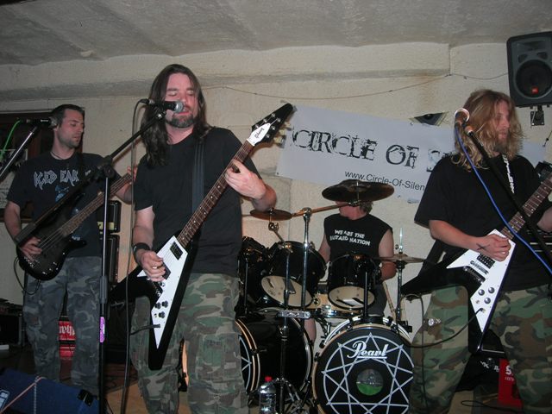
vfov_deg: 37.7
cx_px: 276
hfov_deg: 49.0
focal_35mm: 38
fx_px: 606
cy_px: 207
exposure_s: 1/60.1
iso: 64
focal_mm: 7.8
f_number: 2.8
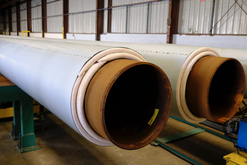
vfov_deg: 37.9
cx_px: 124
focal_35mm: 35
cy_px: 82
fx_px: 240
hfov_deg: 54.4
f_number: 5.6
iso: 2500
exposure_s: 1/125
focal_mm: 23
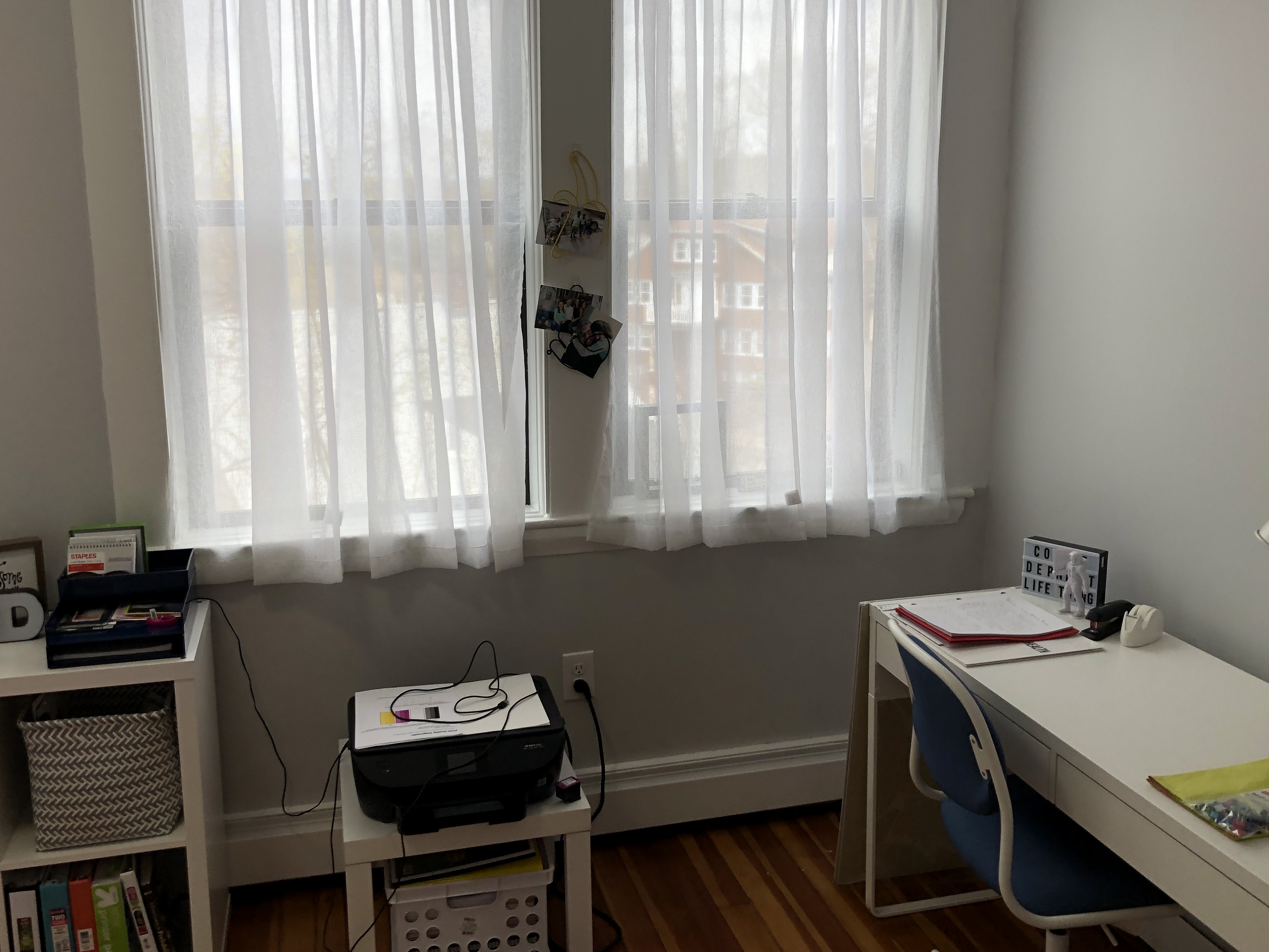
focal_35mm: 33
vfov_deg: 42.9
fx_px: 1210
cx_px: 653
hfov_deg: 55.3
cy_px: 432
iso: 20
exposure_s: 1/235
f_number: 1.8
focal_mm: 3.99
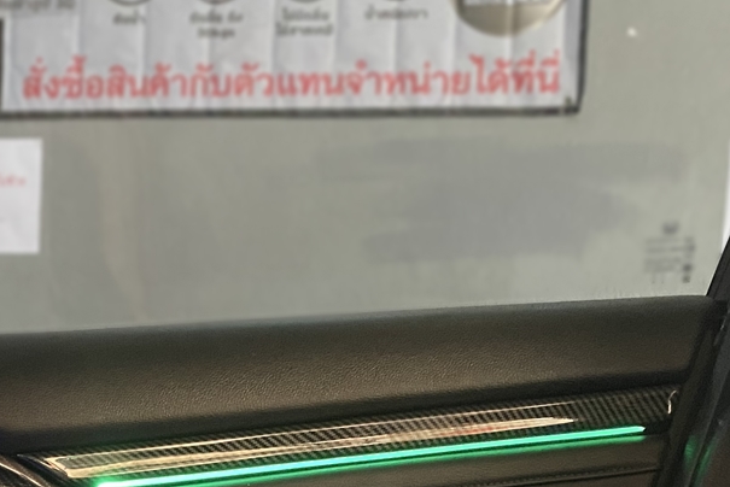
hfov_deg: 28.5
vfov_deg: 18.8
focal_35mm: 67
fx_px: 1359
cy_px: 635
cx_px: 28
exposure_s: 1/25
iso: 800
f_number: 1.8
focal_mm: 4.25
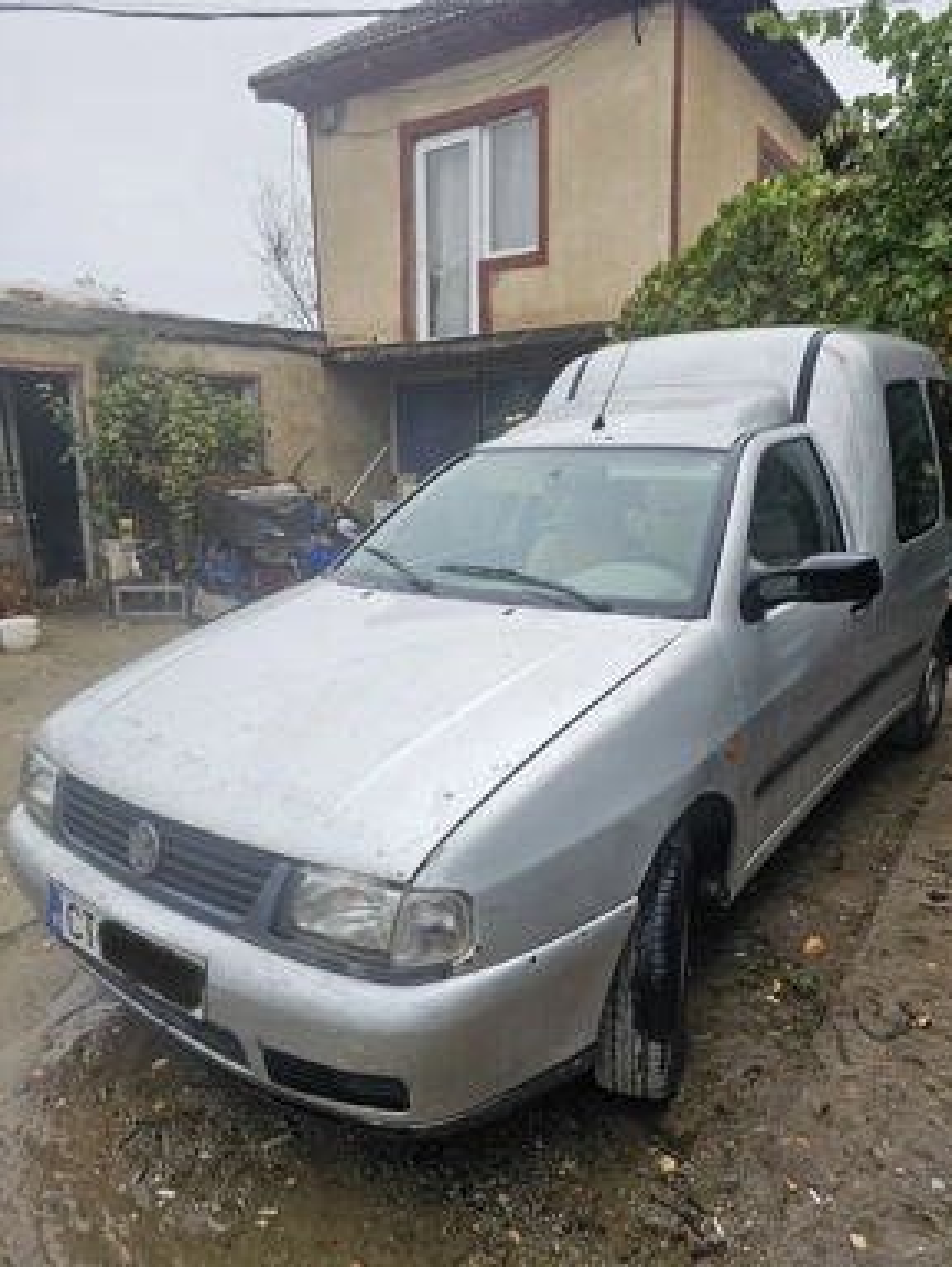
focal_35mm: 24
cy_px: 632
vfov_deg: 71.5
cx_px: 489
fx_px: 879
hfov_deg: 56.9
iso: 20
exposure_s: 1/400
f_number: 1.7
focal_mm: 6.3
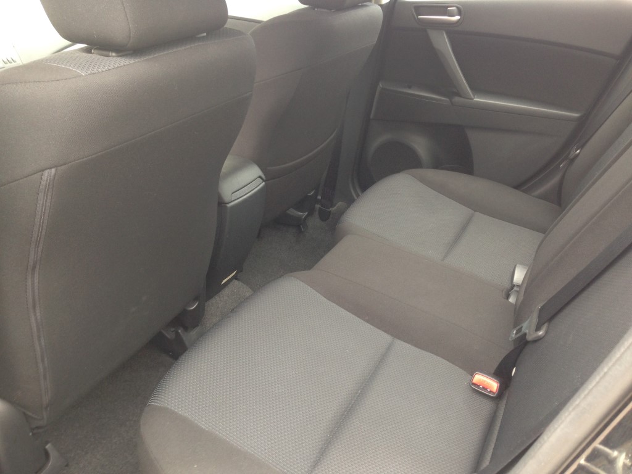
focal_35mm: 33
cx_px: 316
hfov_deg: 55.4
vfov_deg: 42.9
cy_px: 237
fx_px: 602
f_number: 2.4
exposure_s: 1/40
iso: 64
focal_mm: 4.12
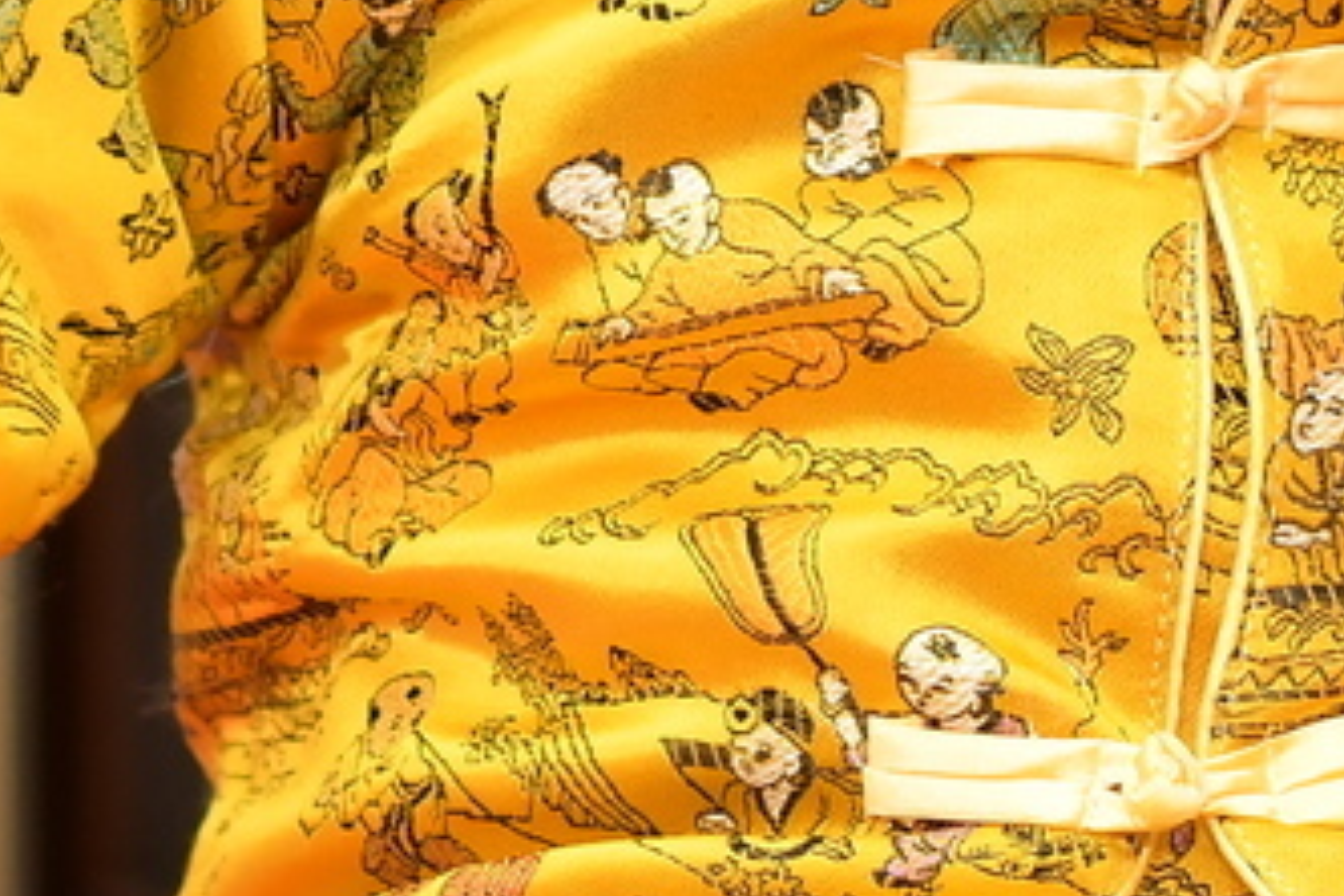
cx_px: 129
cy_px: -452
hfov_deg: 8.1
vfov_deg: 5.4
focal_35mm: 252
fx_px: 9407
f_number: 2.8
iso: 400
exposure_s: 1/200
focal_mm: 35
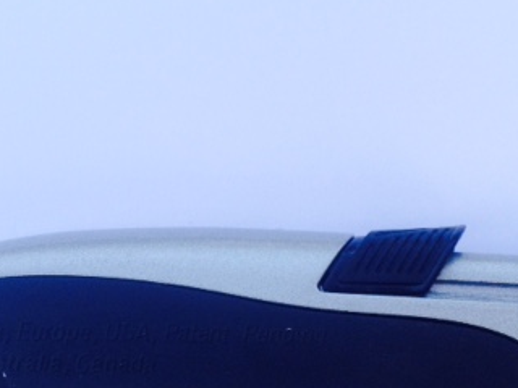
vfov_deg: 20.6
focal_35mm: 70
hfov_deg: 27.7
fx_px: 1047
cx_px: 327
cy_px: 340
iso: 50
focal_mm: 4.28
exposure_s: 1/541
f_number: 2.4
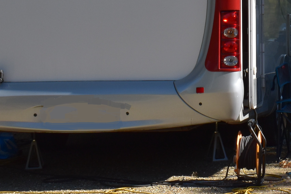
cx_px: 399
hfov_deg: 12.0
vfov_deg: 8.1
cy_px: -142
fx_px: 1332
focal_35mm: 165
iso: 400
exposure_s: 1/500
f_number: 11
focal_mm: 31
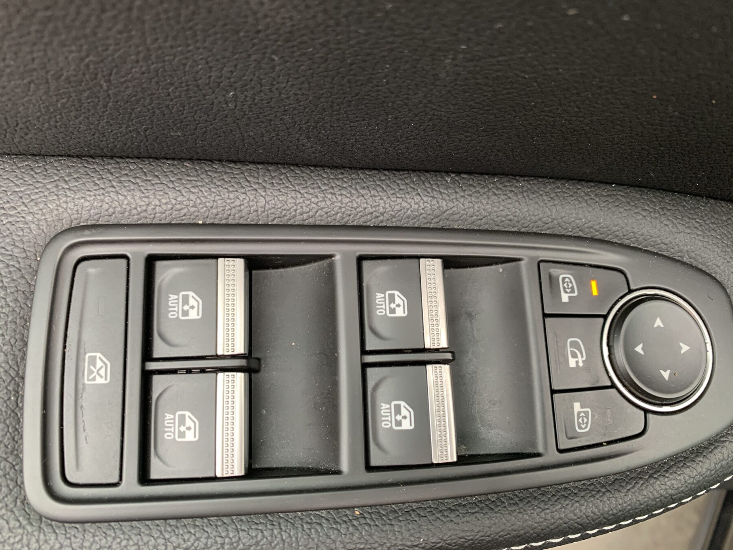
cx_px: 366
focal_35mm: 26
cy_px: 275
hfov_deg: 67.3
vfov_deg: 53.1
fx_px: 551
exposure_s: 1/60
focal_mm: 4.25
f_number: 1.8
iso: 100
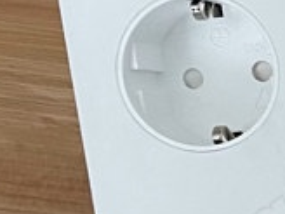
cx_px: 846
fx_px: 1309
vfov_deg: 9.2
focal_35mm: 159
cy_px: 277
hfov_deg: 9.7
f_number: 1.6
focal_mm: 4.2
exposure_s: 1/60
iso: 250
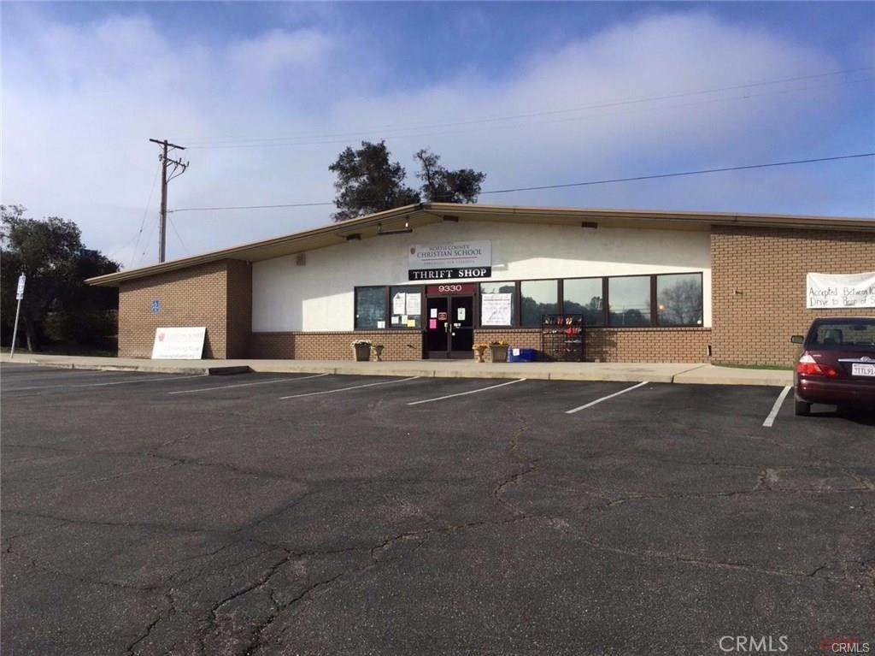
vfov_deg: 45.4
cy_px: 328
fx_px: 783
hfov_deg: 58.4
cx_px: 438
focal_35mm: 31
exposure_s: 1/1235
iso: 25
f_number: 2.4
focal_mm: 3.3
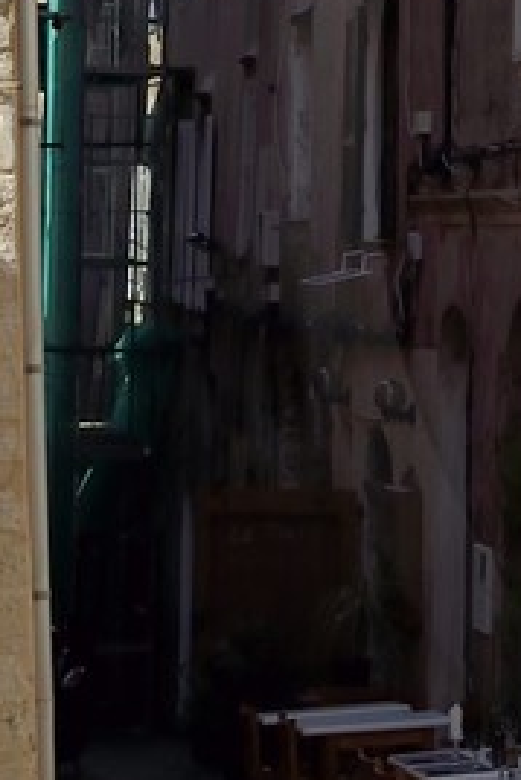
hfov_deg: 8.0
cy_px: 143
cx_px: 1177
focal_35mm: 161
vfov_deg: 12.7
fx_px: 3490
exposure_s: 1/250
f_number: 13
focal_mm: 27
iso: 200
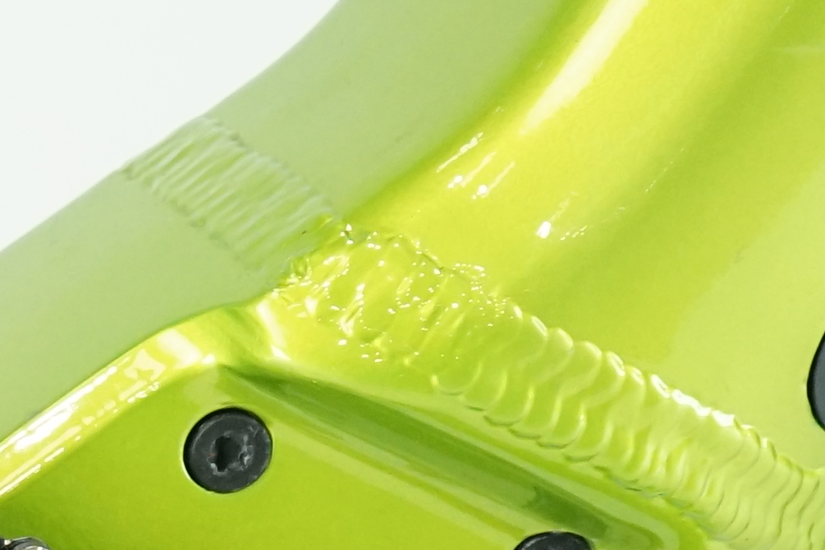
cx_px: -1306
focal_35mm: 203
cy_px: 869
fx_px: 4652
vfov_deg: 6.7
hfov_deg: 8.9
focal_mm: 34
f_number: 5.6
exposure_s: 1/200
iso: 2500
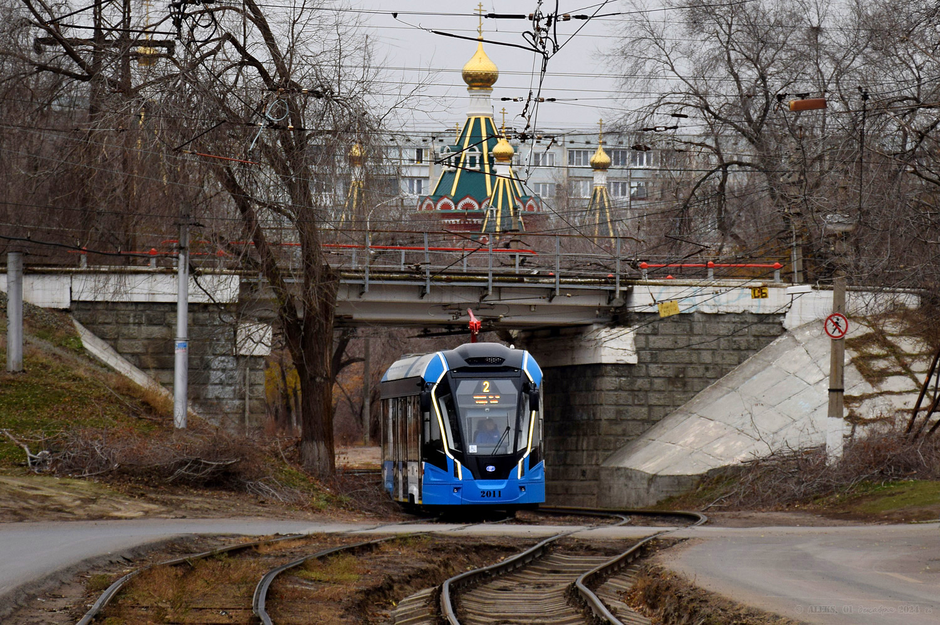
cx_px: 470
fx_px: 3718
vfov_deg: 9.6
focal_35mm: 142
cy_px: 312
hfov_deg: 14.4
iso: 400
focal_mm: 95
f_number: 6.3
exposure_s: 1/320
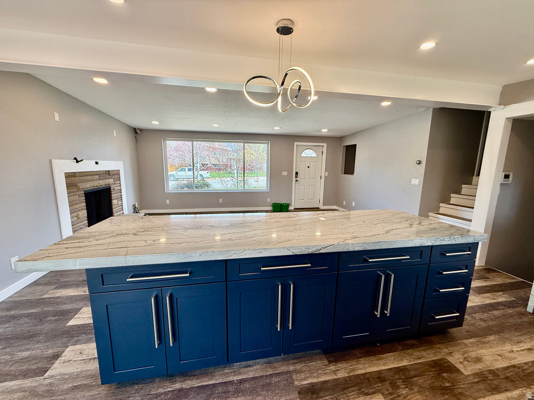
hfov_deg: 102.1
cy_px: 200
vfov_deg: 85.7
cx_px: 267
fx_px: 216
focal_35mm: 14
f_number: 2.2
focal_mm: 2.22
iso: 64
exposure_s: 1/140
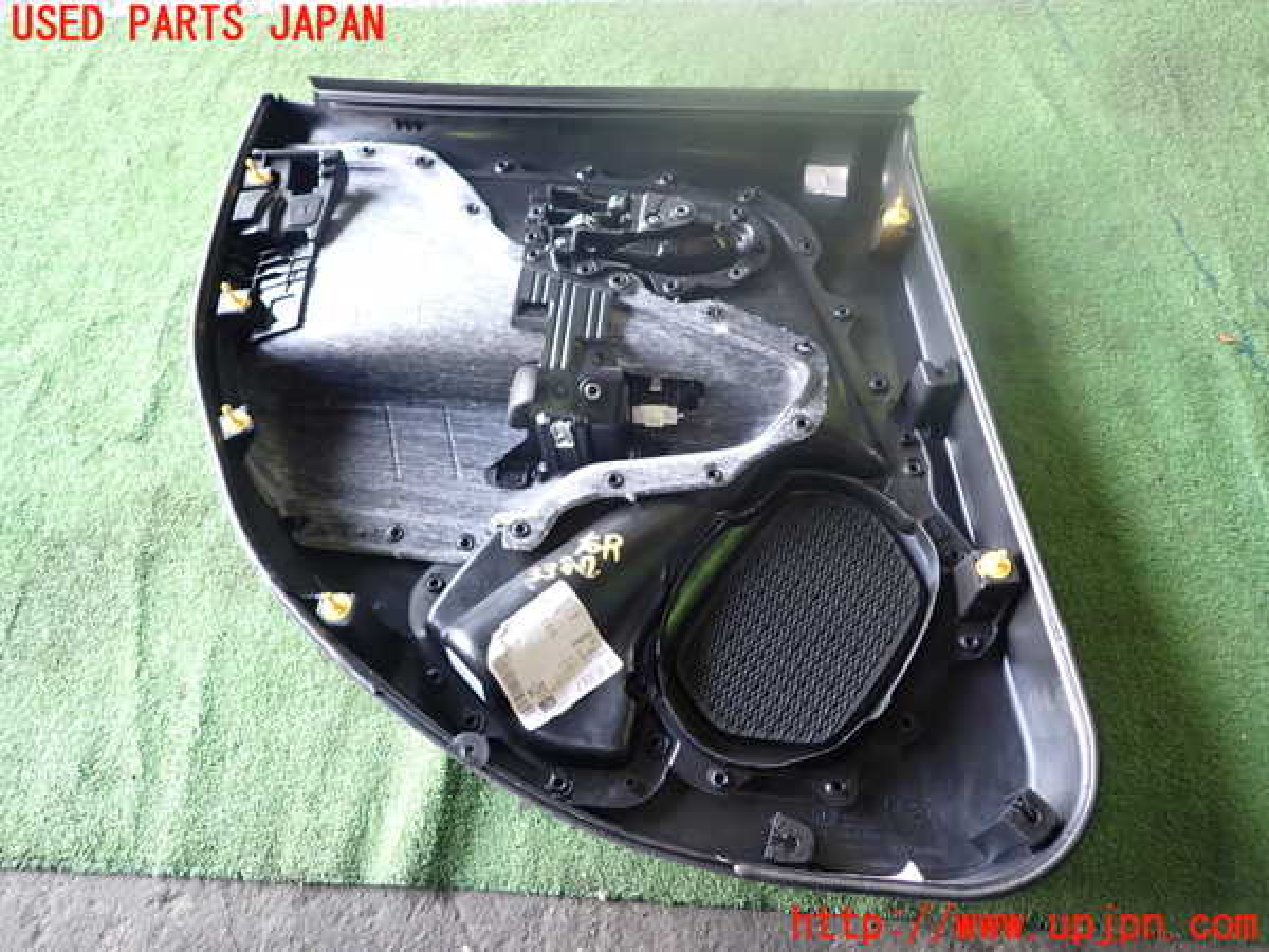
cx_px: 634
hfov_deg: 69.4
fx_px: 916
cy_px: 476
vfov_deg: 54.9
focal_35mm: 25
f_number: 2
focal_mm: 4.5
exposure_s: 1/30
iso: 250
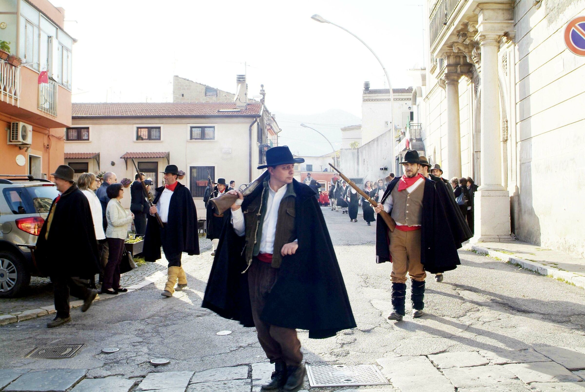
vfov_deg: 37.0
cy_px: 196
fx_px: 586
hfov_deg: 53.1
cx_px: 292
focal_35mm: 36
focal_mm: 24
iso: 400
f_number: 8
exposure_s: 1/90
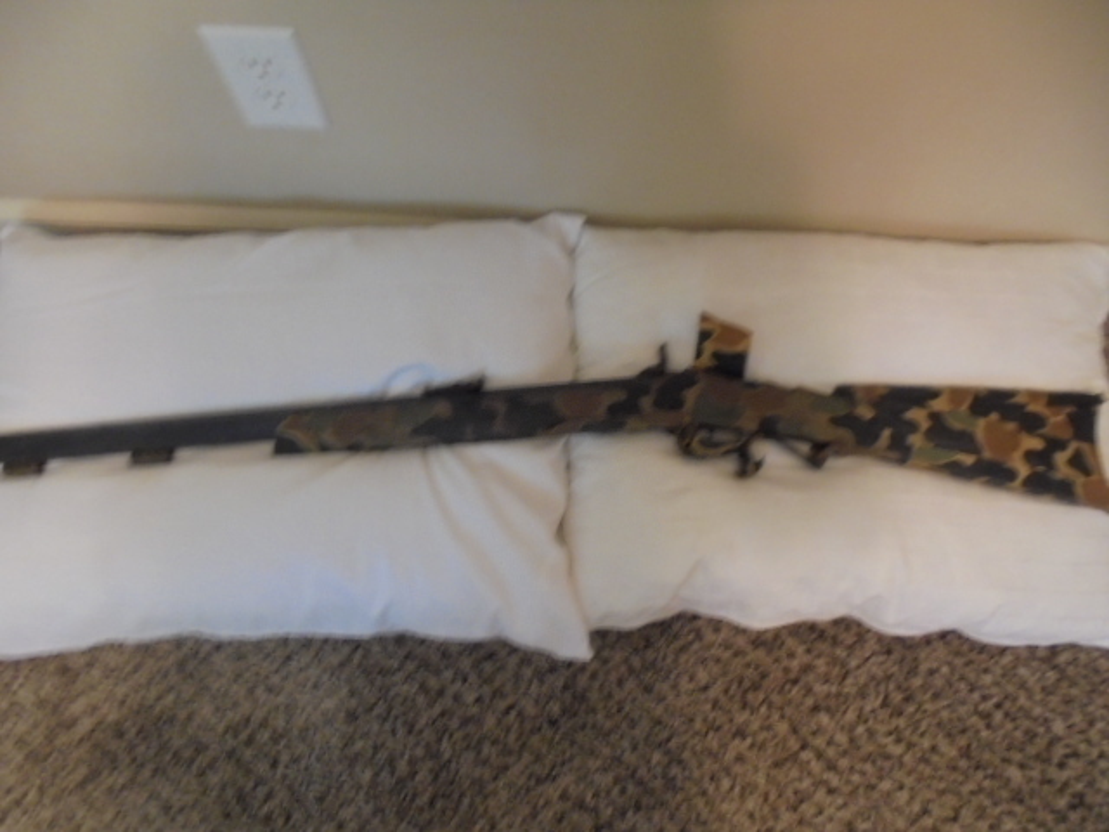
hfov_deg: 67.3
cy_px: 416
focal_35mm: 26
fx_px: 833
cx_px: 554
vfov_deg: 53.1
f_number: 3.5
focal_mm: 4.6
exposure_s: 1/6
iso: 400
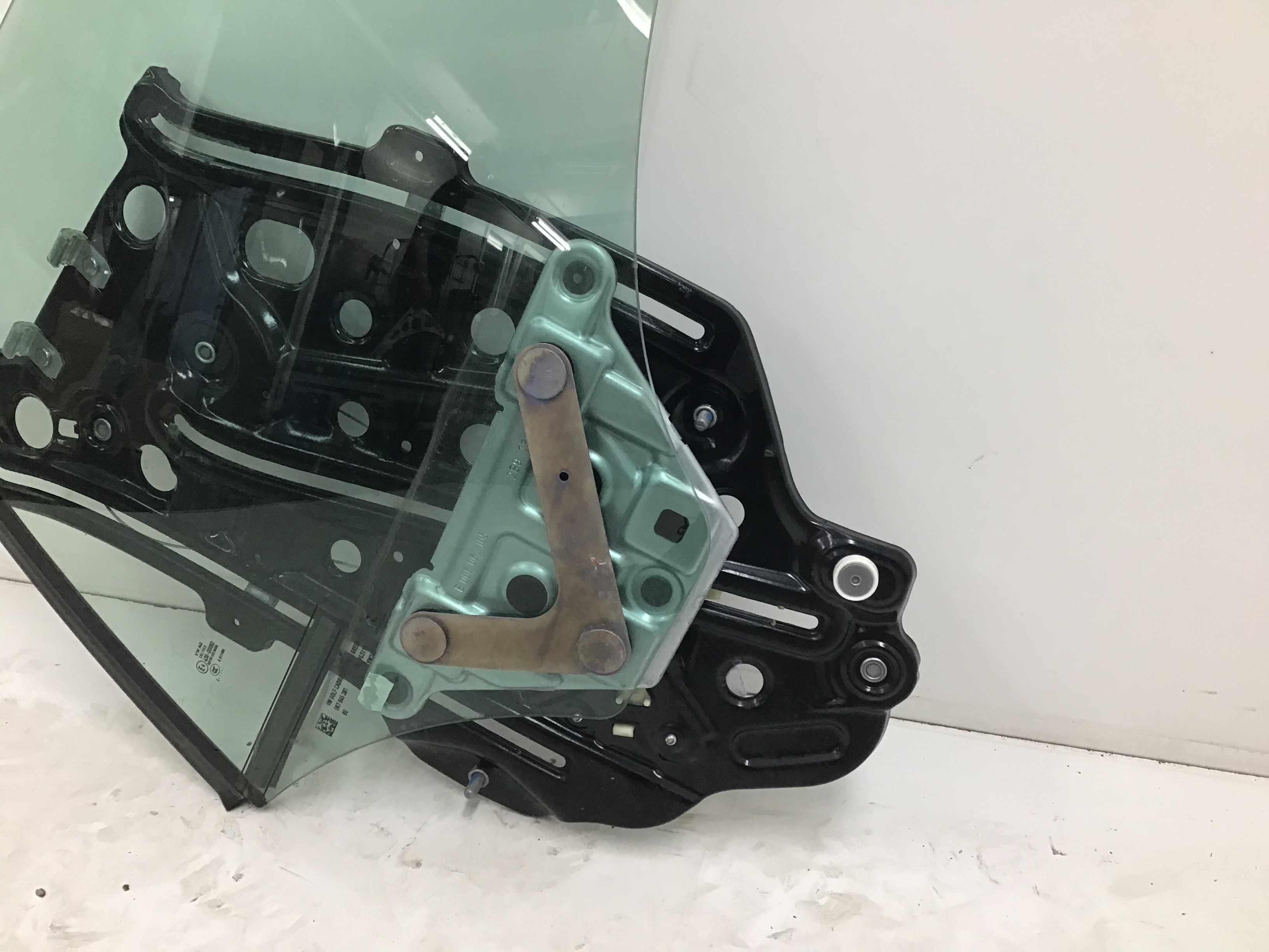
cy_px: 476
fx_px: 1136
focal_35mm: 31
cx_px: 634
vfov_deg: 45.4
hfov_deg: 58.4
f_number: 2.4
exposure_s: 1/33
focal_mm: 3.3
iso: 50
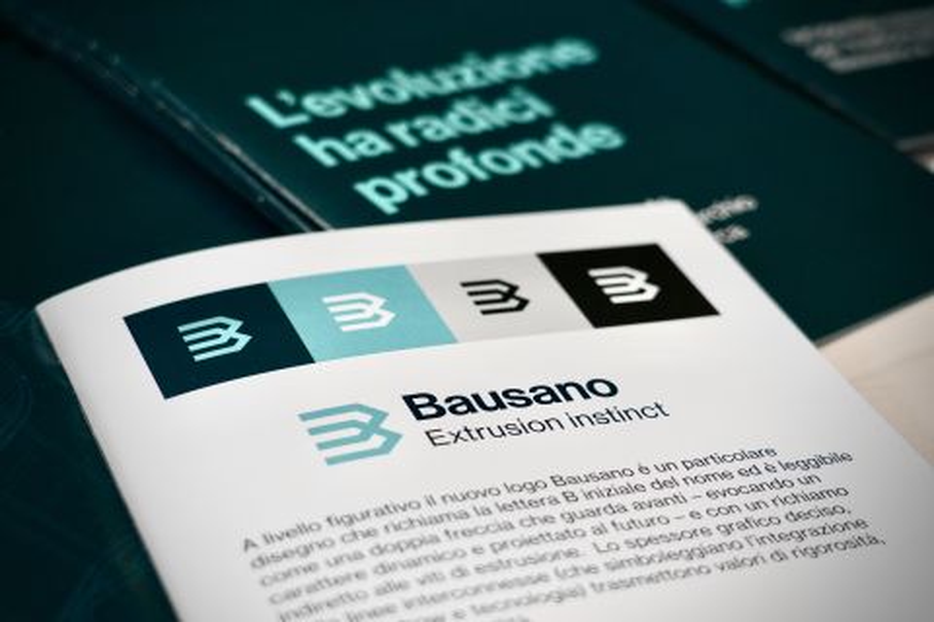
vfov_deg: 16.9
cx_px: 467
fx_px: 2101
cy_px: 311
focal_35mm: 81
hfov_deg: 25.1
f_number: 4
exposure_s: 1/125
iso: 1250
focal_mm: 54
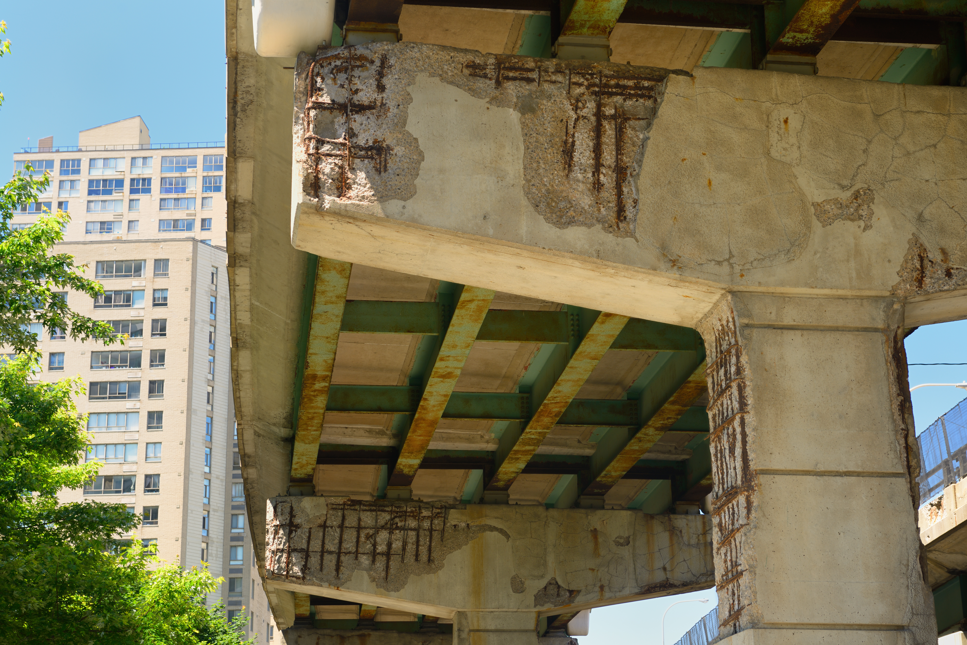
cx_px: 484
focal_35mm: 70
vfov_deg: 19.5
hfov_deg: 28.8
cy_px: 322
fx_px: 1881
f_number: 8
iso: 100
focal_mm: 70
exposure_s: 1/15
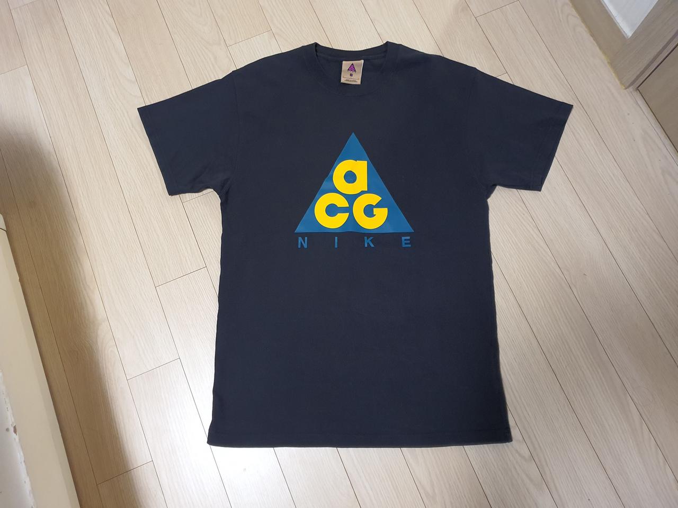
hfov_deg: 67.3
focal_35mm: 26
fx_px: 509
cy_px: 254
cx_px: 339
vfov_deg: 53.1
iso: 320
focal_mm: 4.3
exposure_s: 1/40
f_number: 1.5
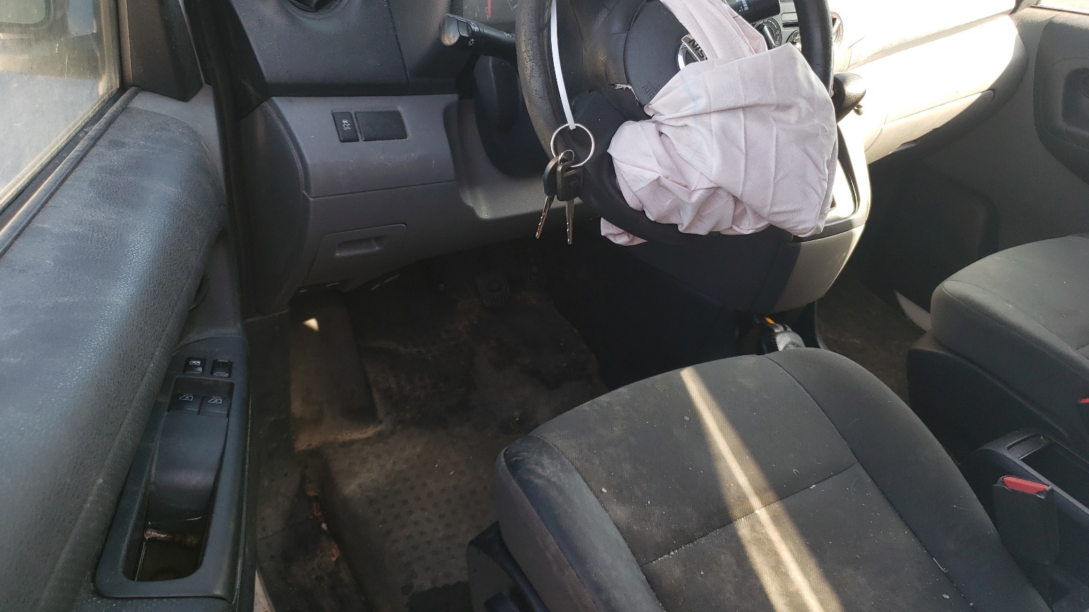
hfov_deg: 66.1
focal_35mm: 29
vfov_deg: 40.0
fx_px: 837
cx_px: 555
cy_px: 241
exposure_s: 1/182
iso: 50
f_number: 1.5
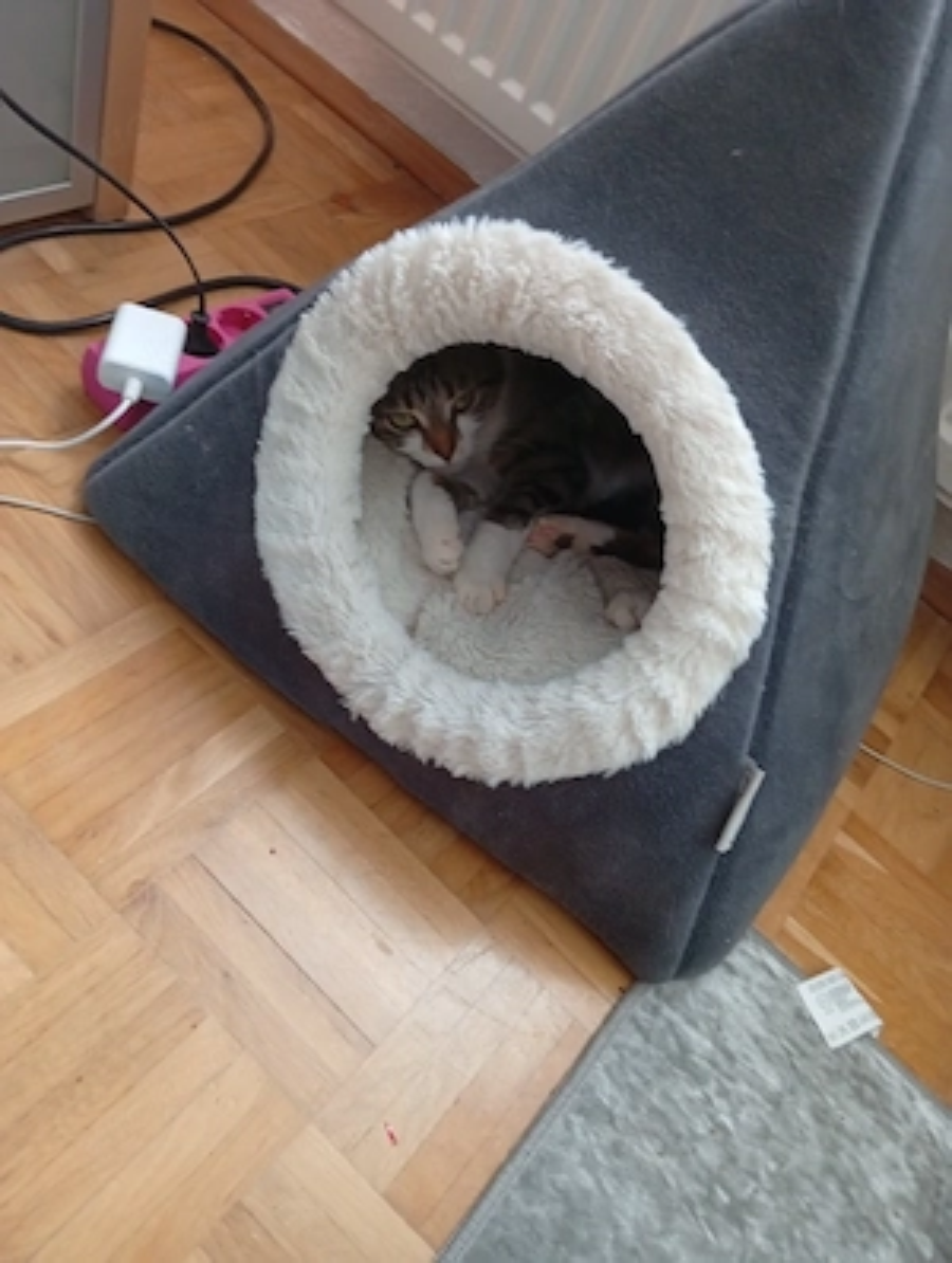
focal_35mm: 27
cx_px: 476
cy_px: 632
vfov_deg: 65.2
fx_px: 987
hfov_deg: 51.5
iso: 784
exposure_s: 1/20
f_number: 1.8
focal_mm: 3.98
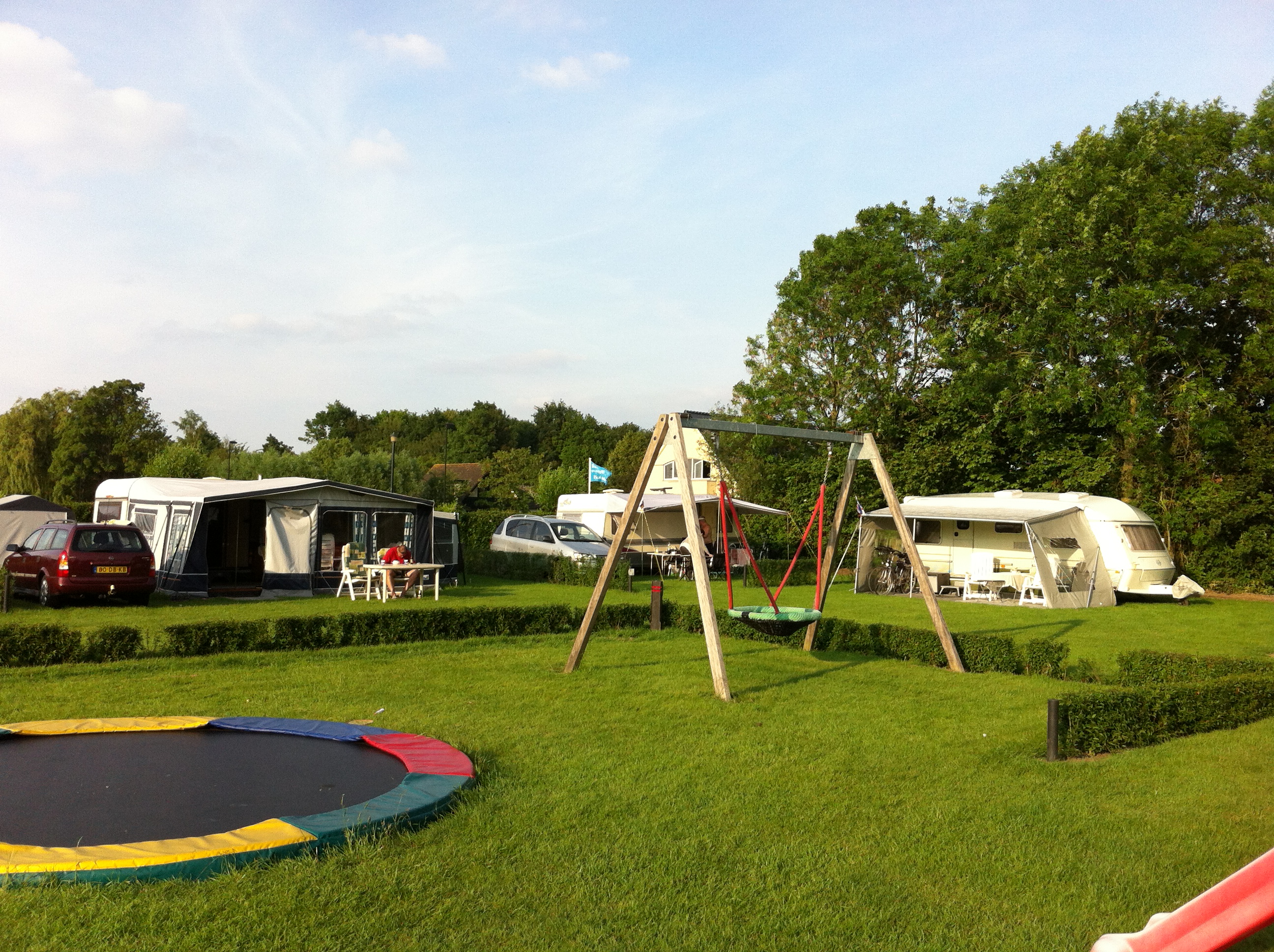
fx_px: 1286
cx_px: 637
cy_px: 476
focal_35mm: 35
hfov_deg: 52.7
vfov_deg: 40.6
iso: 80
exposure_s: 1/794
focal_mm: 3.85
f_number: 2.8
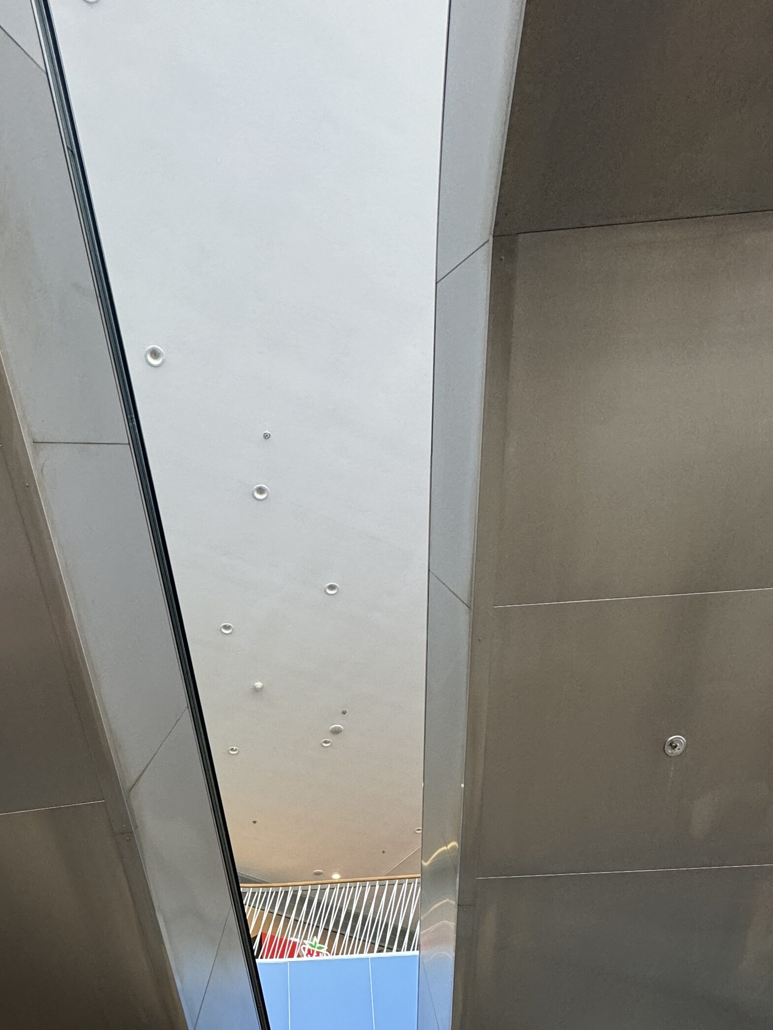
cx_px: 280
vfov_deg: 56.1
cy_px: 935
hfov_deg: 50.7
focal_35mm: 27
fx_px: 804
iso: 200
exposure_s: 1/100
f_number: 2.2
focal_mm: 2.22
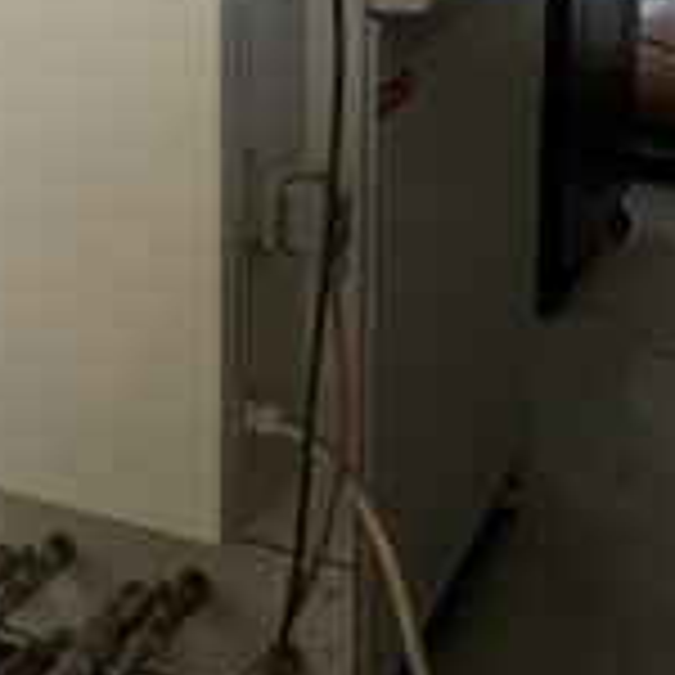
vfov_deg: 23.5
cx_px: 153
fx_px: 1522
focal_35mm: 69
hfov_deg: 24.7
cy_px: -63
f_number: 1.6
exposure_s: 1/33
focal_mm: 4.2
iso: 400
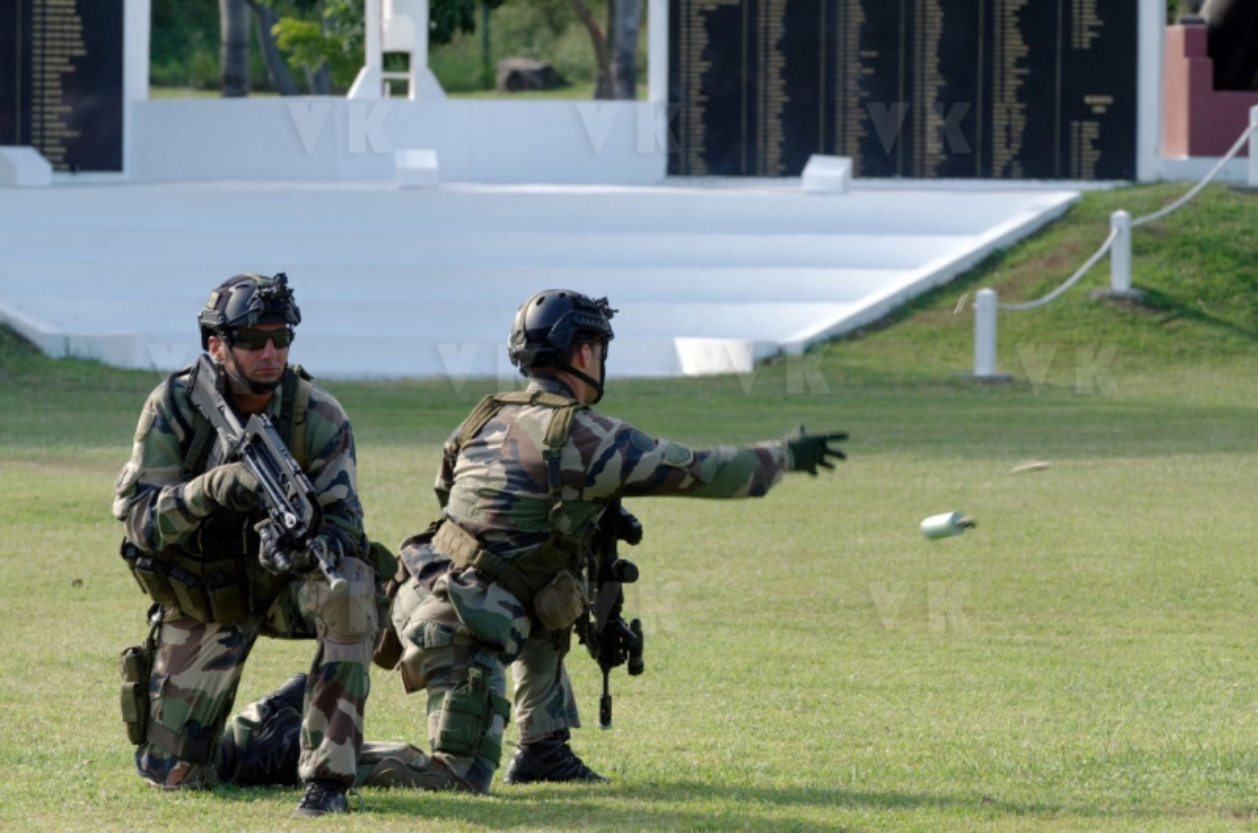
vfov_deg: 4.6
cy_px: 416
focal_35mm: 300
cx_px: 629
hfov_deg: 6.9
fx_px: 10462
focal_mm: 200
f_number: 8
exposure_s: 1/250
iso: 100
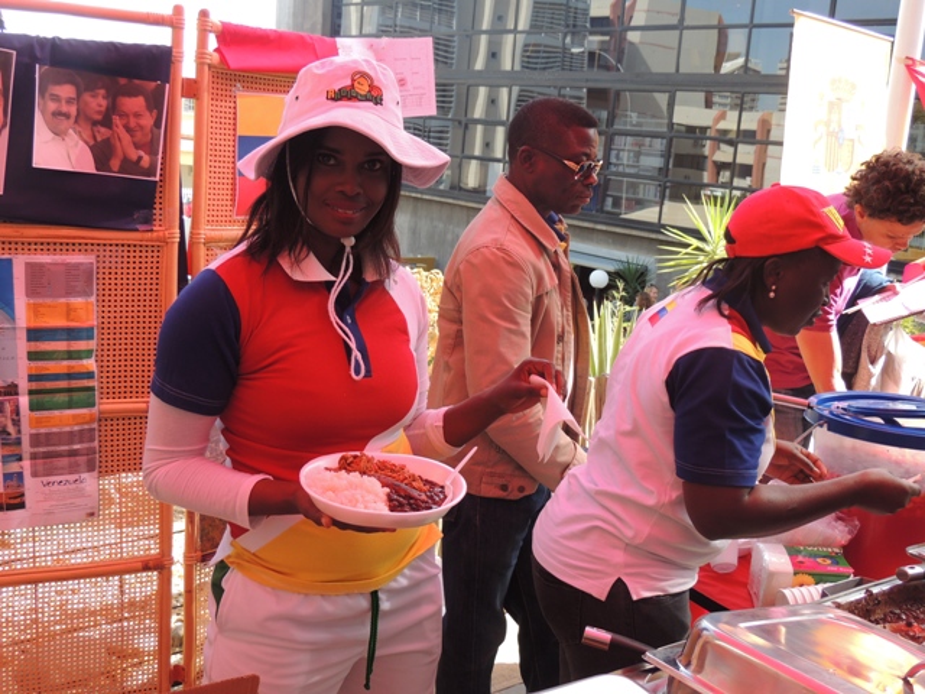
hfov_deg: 46.8
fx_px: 1069
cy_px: 347
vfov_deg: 36.0
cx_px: 462
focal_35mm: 40
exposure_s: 1/125
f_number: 3.3
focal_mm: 7.1
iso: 100
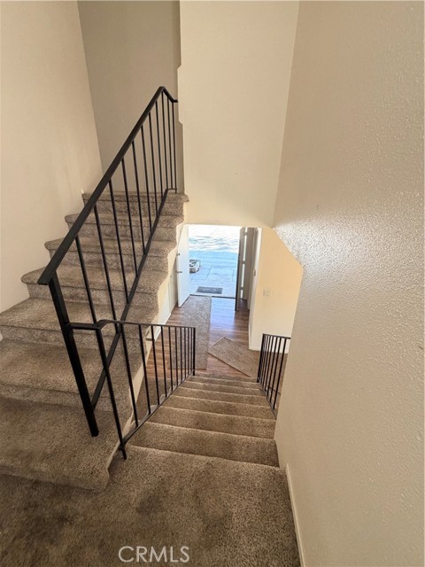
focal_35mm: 14
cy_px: 284
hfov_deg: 85.7
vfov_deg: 102.1
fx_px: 229
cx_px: 212
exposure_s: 1/121
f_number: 2.2
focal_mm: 2.22
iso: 200
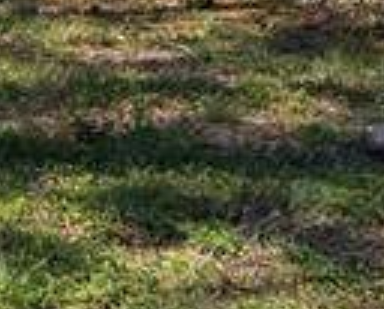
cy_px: -198
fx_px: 2130
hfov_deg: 8.6
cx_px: -756
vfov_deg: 8.1
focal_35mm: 187
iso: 80
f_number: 1.78
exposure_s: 1/1767
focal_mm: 6.76
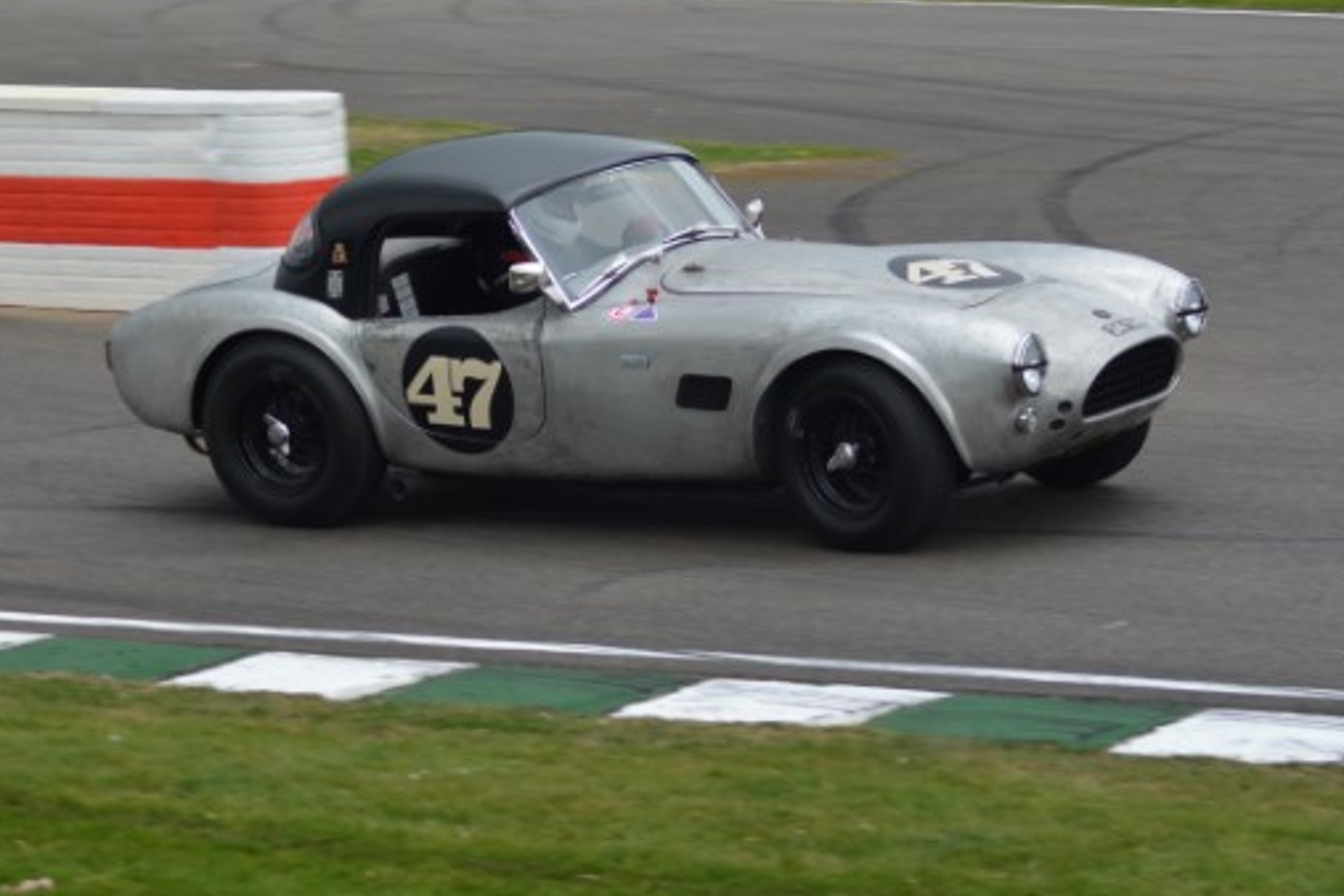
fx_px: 5413
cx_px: 657
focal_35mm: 145
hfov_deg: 14.2
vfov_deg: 9.5
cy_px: 335
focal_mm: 70
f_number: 5
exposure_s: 1/500
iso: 400
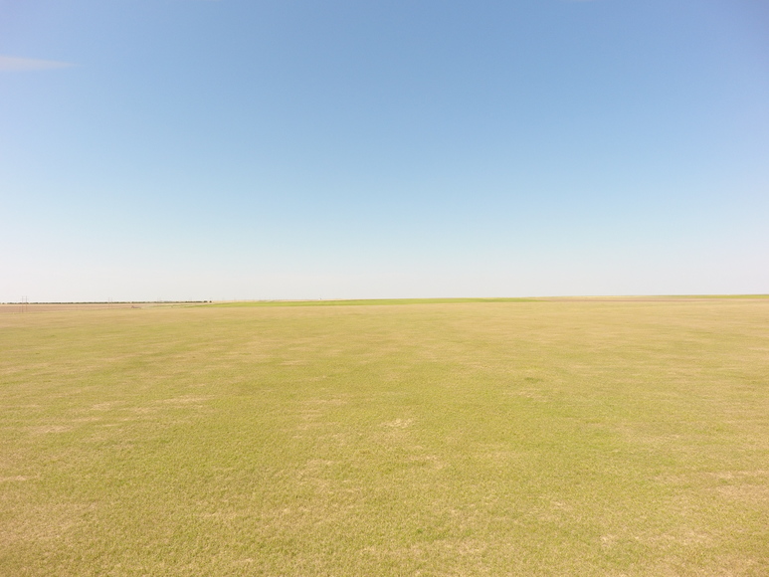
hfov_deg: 81.7
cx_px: 384
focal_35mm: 20
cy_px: 288
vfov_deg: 66.0
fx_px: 444
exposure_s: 1/580
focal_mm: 3.61
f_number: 2.8
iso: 100
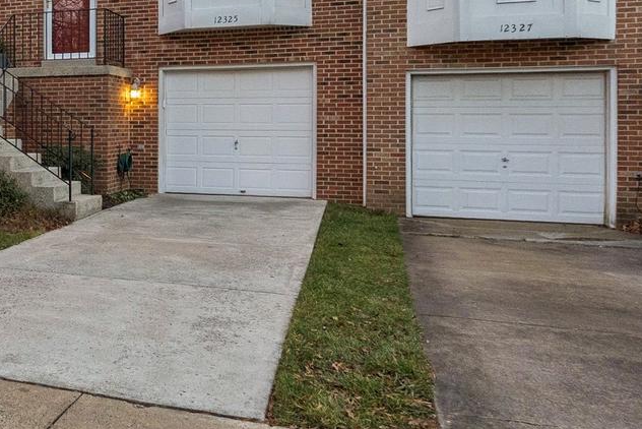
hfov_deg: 42.2
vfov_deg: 29.1
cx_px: 29
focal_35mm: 41
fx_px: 731
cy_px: -56
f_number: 5
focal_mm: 18
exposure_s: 1/160
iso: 2000
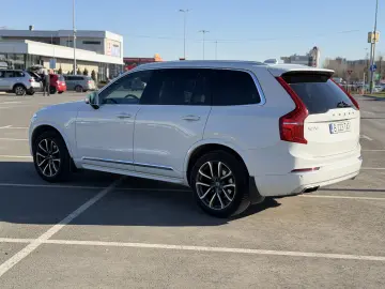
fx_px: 534
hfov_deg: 39.7
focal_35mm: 48
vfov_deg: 30.3
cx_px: 192
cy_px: 144
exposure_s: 1/3378
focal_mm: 6.76
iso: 64
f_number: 1.78
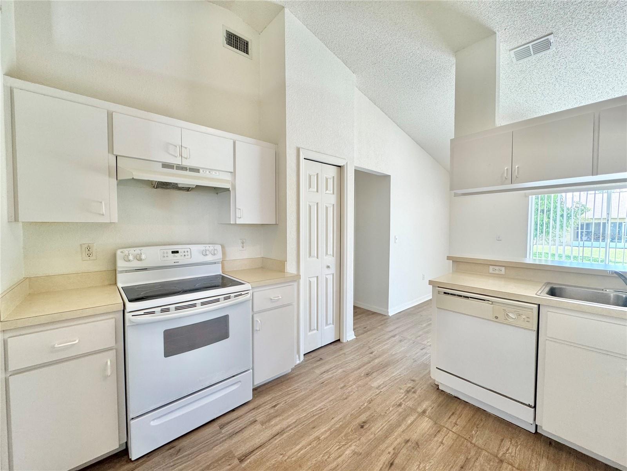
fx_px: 254
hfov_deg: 102.1
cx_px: 314
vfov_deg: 85.7
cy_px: 236
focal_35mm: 14
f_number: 2.2
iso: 160
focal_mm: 2.22
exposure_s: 1/120
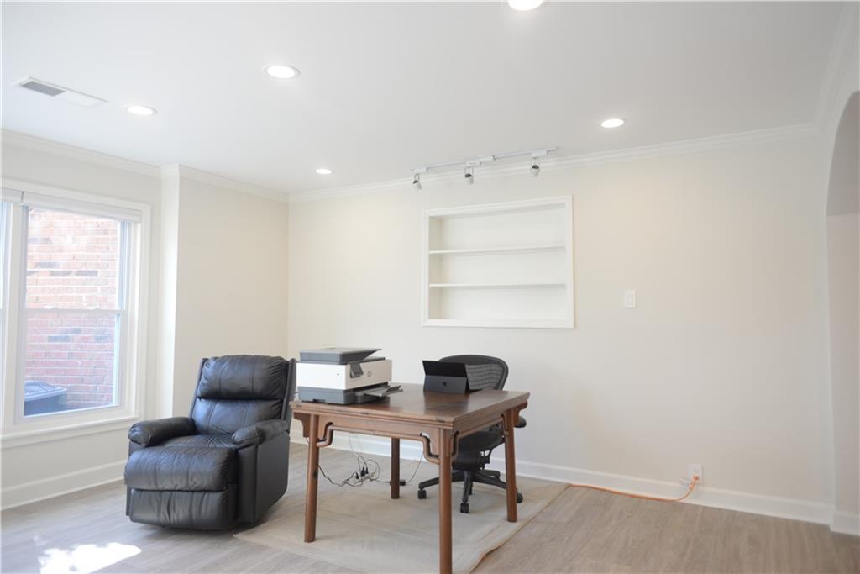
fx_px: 573
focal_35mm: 24
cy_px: 287
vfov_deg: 53.1
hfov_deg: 73.7
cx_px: 430
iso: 500
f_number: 4
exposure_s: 1/60
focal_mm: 24
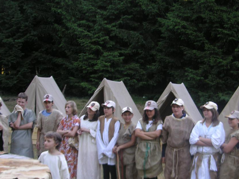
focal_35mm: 53
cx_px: 140
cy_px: 116
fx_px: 366
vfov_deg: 27.4
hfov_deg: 36.1
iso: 50
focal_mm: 6.1
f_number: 2.8
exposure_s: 1/60
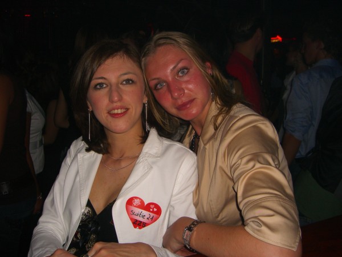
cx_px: 171
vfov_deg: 37.7
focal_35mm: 38
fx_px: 375
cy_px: 128
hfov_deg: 49.0
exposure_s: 1/60
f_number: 2.8
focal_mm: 7.9
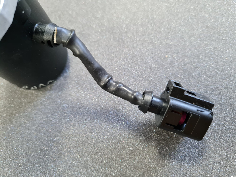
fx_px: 177
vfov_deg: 53.1
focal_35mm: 26
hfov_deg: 67.3
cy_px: 88
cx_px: 118
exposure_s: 1/50
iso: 500
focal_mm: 5.4
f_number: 1.8
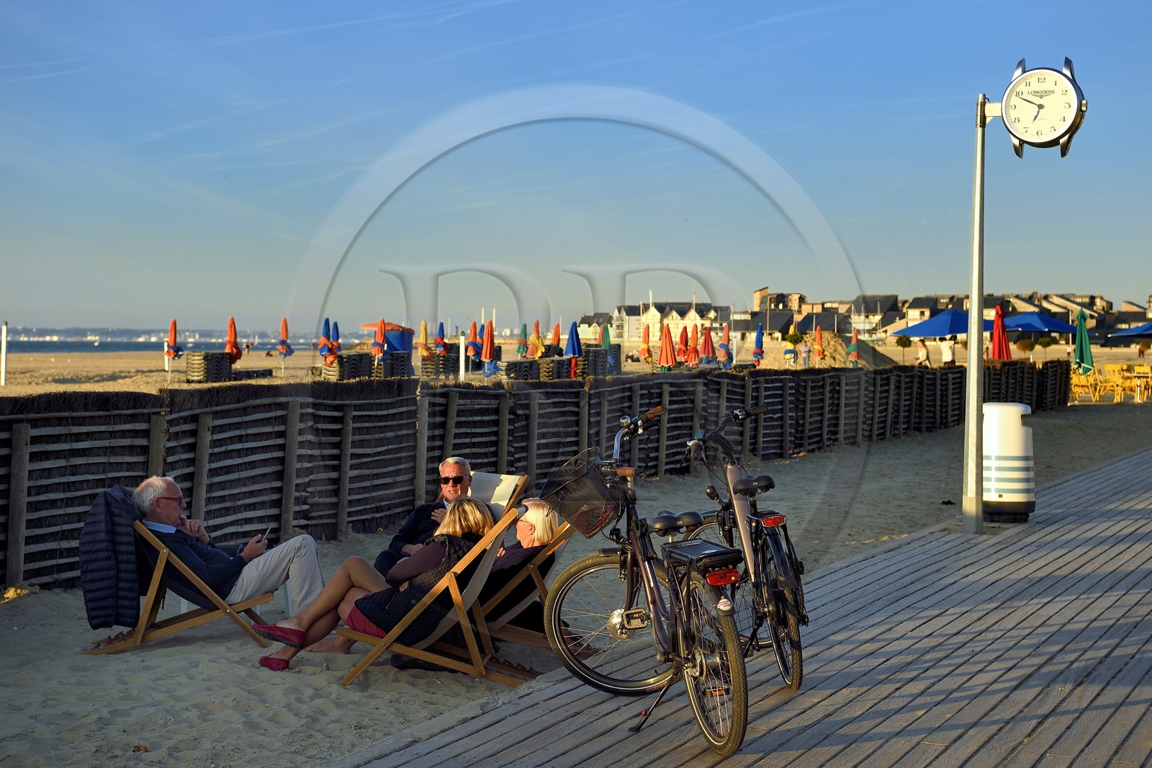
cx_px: 576
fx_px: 1983
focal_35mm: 62
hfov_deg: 32.4
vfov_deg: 21.9
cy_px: 384
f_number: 7.1
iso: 200
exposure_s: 1/250
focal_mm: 62
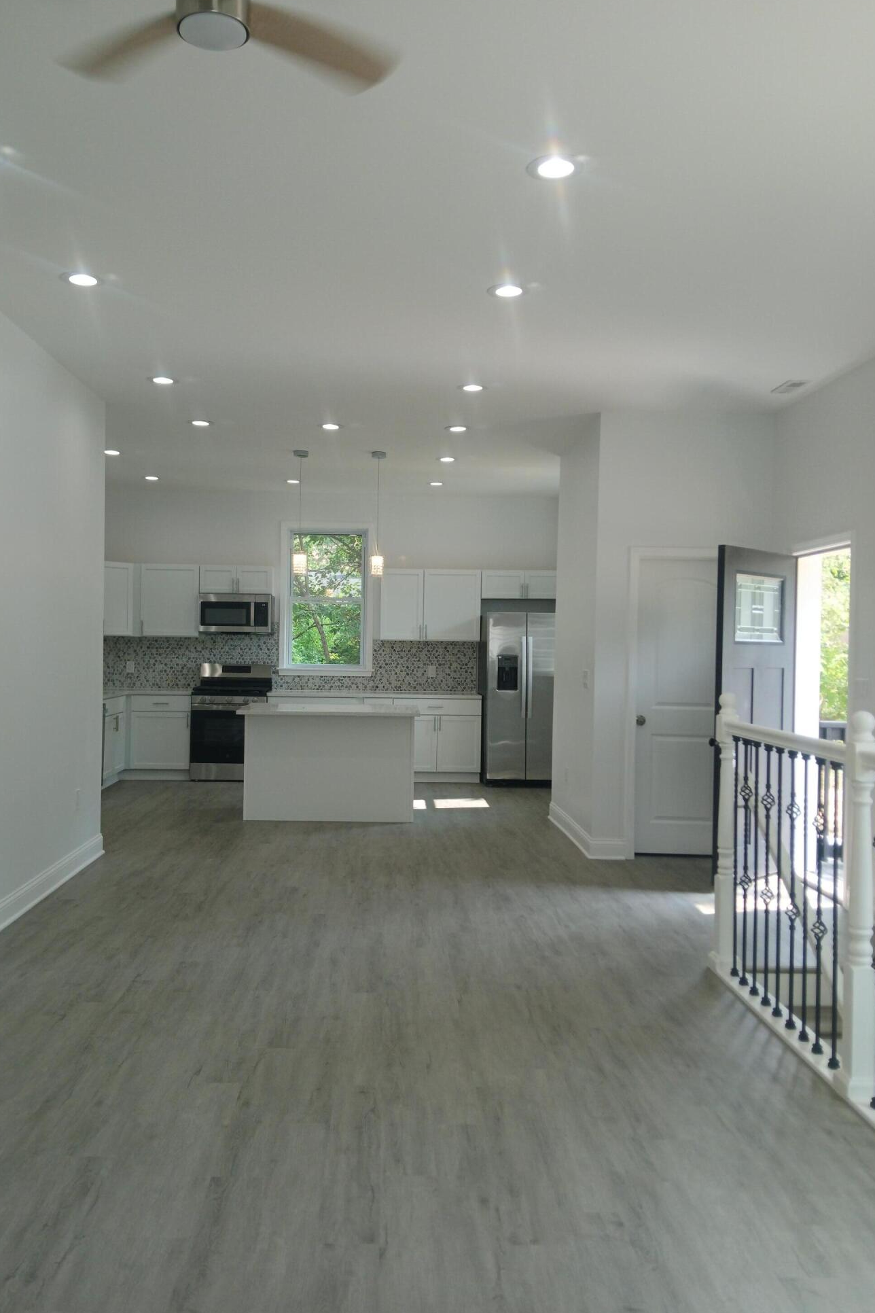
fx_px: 1021
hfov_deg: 46.3
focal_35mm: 28
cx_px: 393
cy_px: 648
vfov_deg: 65.5
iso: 40
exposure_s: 1/60
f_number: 1.8
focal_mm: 3.98
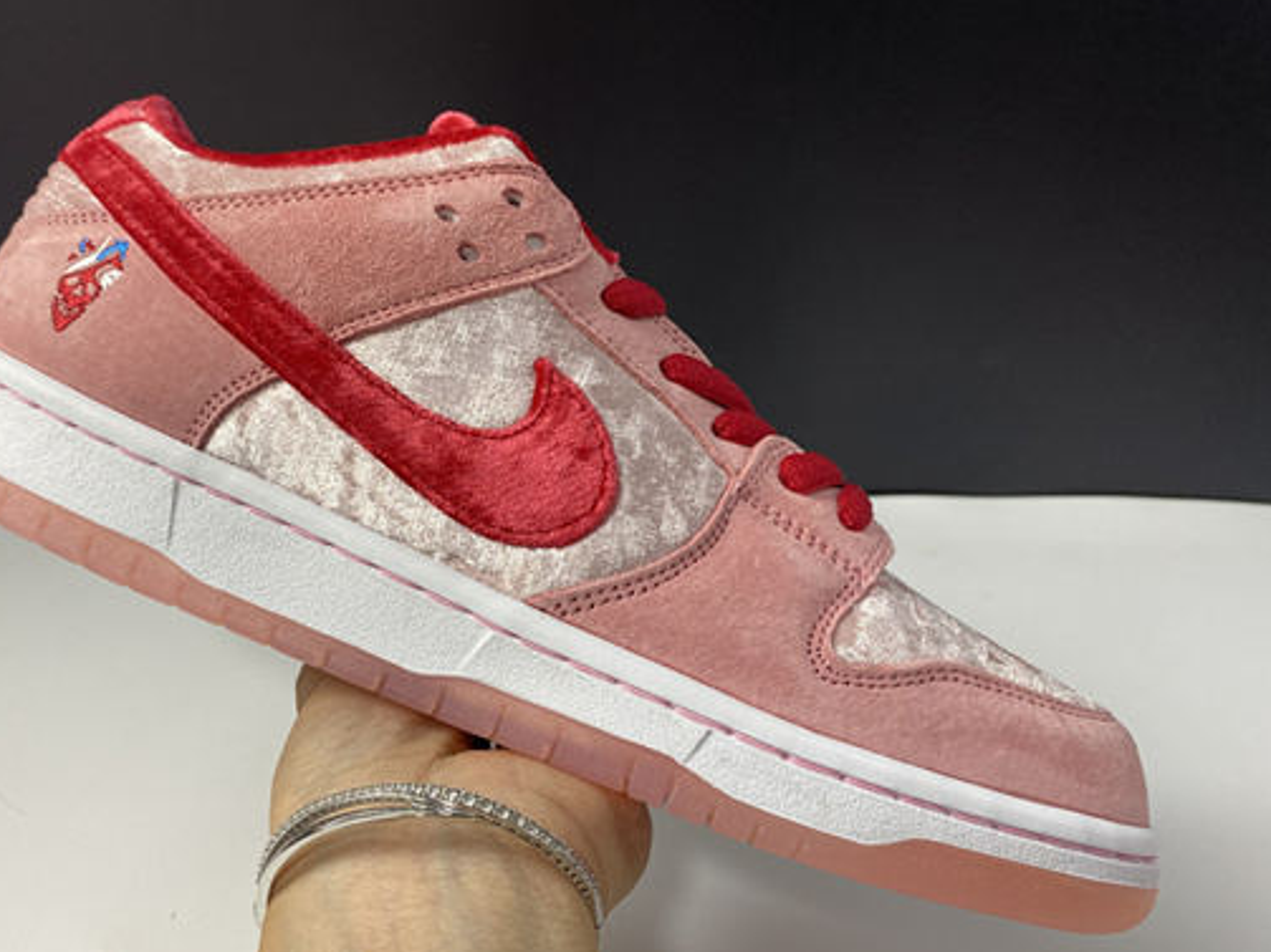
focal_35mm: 31
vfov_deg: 45.4
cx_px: 543
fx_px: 1138
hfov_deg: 58.1
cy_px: 447
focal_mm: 4.25
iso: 64
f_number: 1.8
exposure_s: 1/100
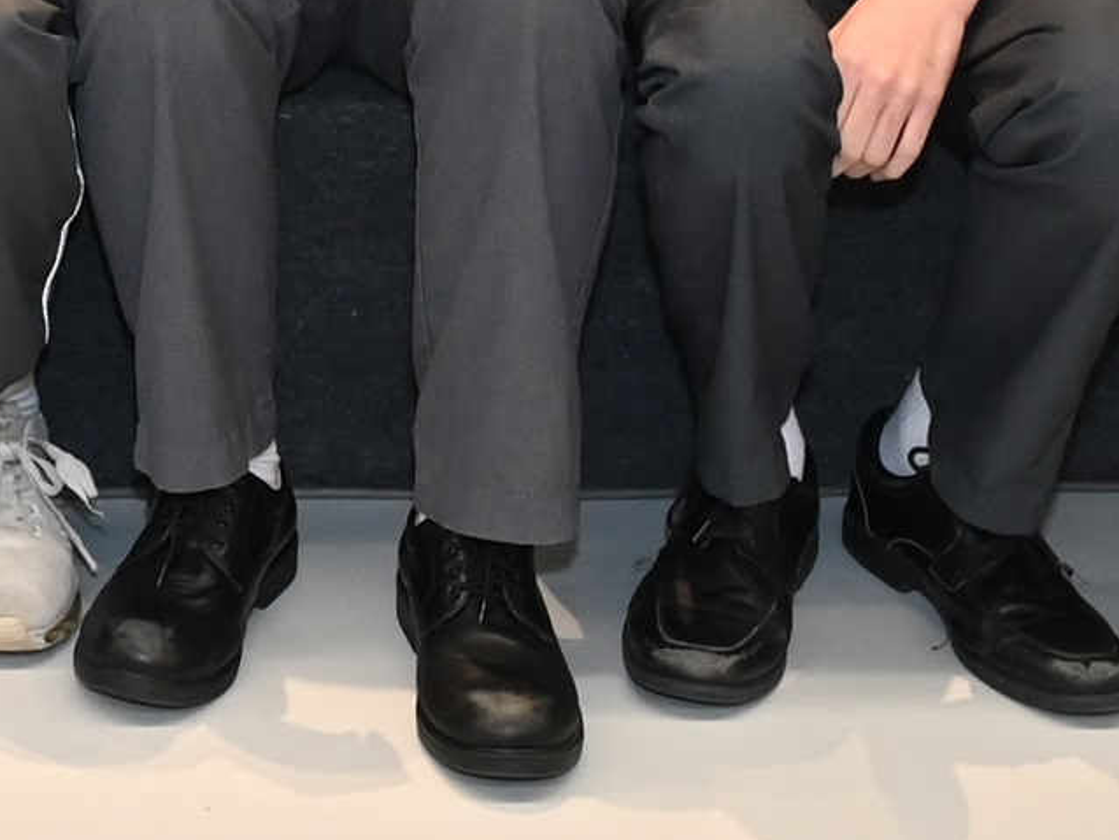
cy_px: -1199
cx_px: -441
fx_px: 4948
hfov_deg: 12.4
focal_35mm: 153
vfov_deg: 8.8
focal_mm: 24
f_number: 8
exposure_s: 1/60
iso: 1250
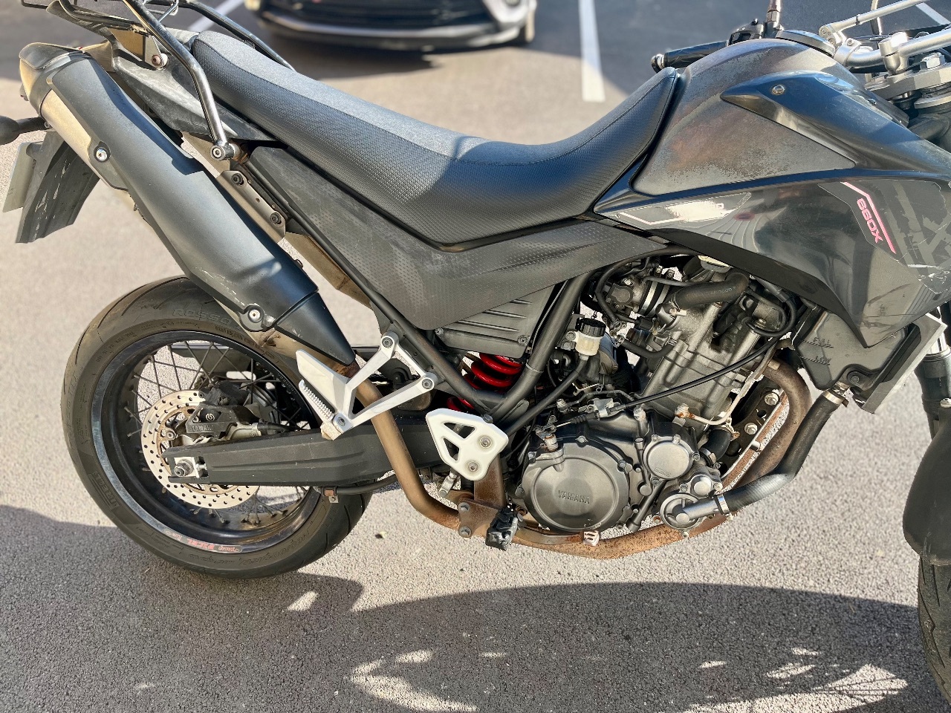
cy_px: 356
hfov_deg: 67.3
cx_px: 476
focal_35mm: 26
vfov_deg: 53.1
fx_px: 714
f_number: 1.6
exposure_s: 1/403
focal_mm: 5.1
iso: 50
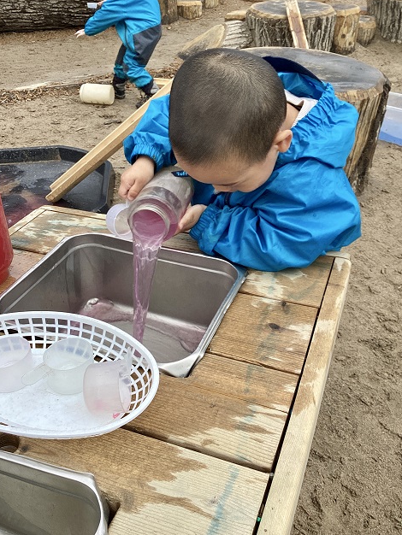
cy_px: 254
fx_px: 511
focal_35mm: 33
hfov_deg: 43.0
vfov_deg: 55.3
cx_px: 192
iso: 25
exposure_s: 1/399
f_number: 2.4
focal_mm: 3.3
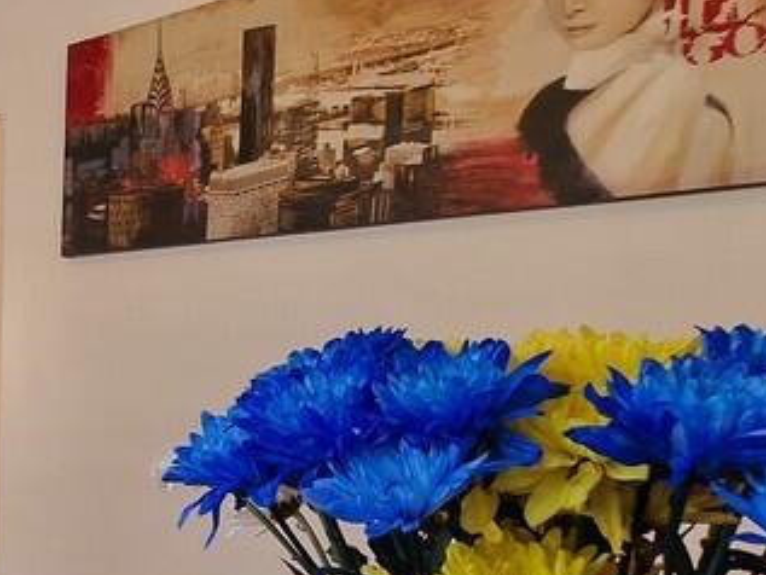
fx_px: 930
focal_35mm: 42
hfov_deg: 32.1
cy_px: 418
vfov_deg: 33.8
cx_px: -263
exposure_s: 1/60
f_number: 2.2
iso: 160
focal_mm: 2.2
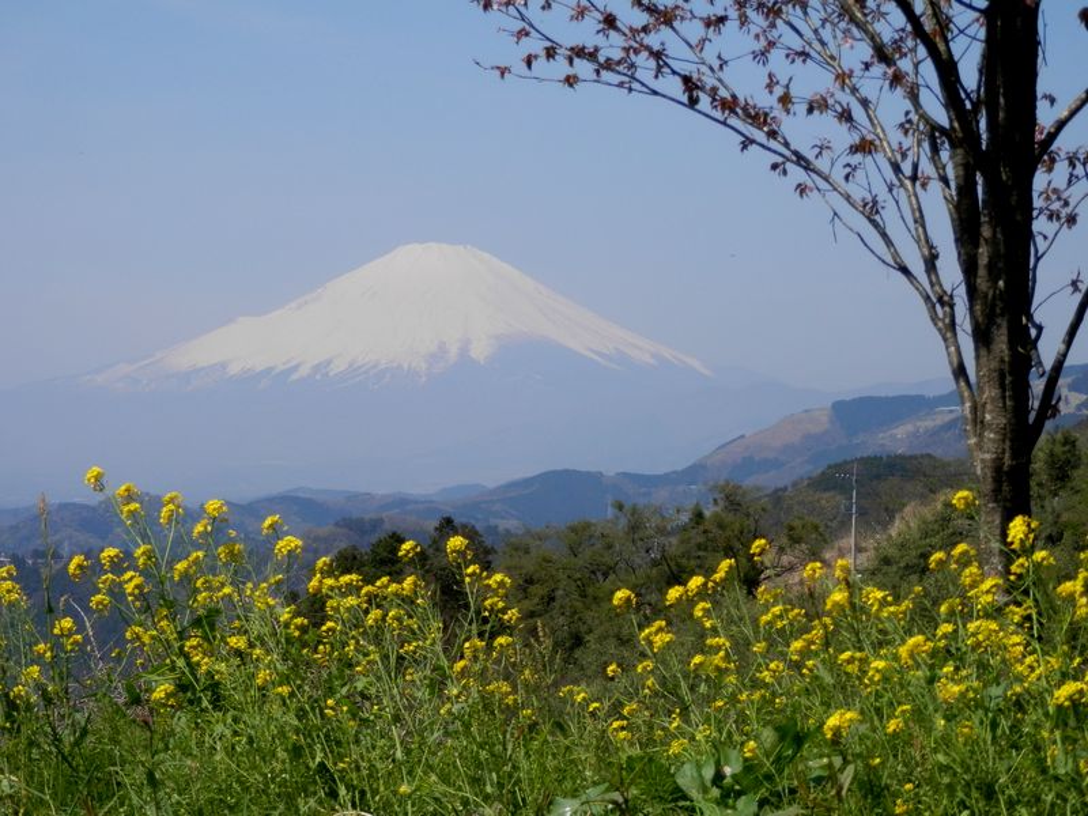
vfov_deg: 16.8
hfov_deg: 22.3
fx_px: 2766
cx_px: 544
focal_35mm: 88
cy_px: 408
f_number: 4.8
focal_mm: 15.8
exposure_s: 1/640
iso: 80
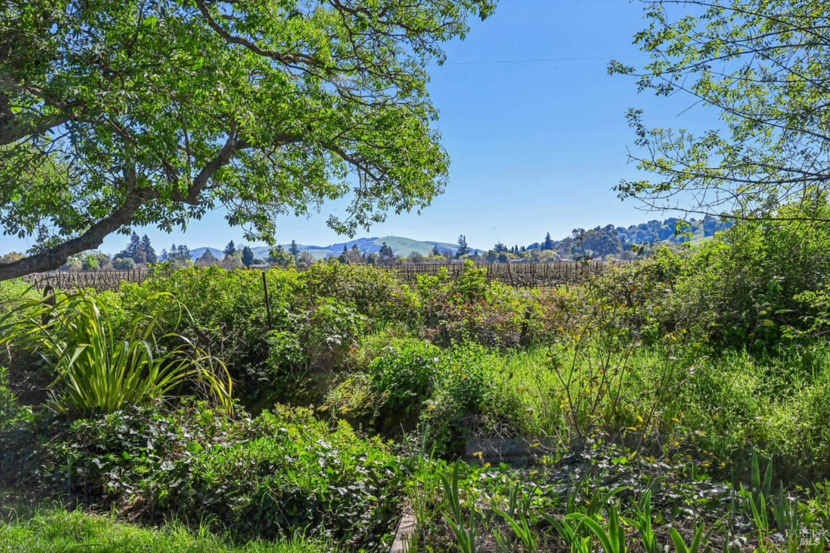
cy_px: 276
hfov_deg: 61.9
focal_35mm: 30
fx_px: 692
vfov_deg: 43.6
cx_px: 415
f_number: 11
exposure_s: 1/800
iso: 800
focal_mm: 30
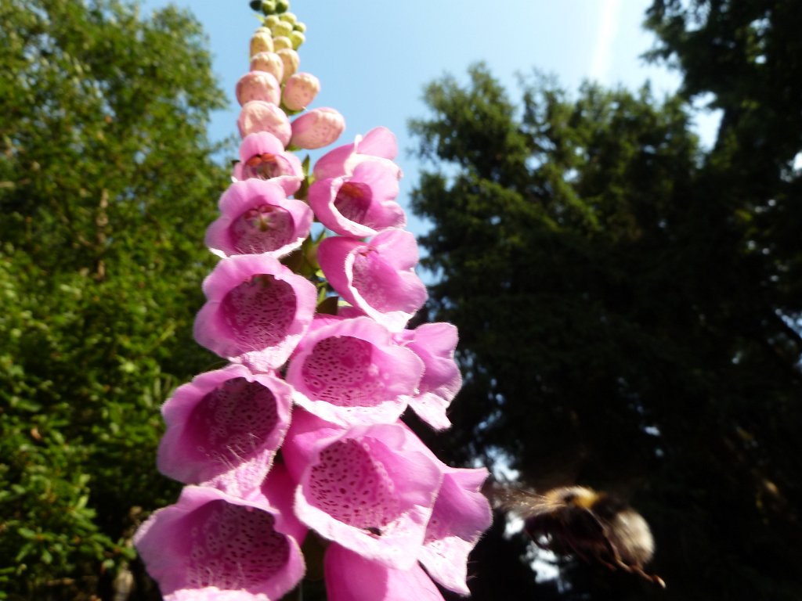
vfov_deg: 54.9
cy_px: 300
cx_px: 401
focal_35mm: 25
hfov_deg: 69.4
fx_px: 579
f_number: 4
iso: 125
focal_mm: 4.1
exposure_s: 1/250
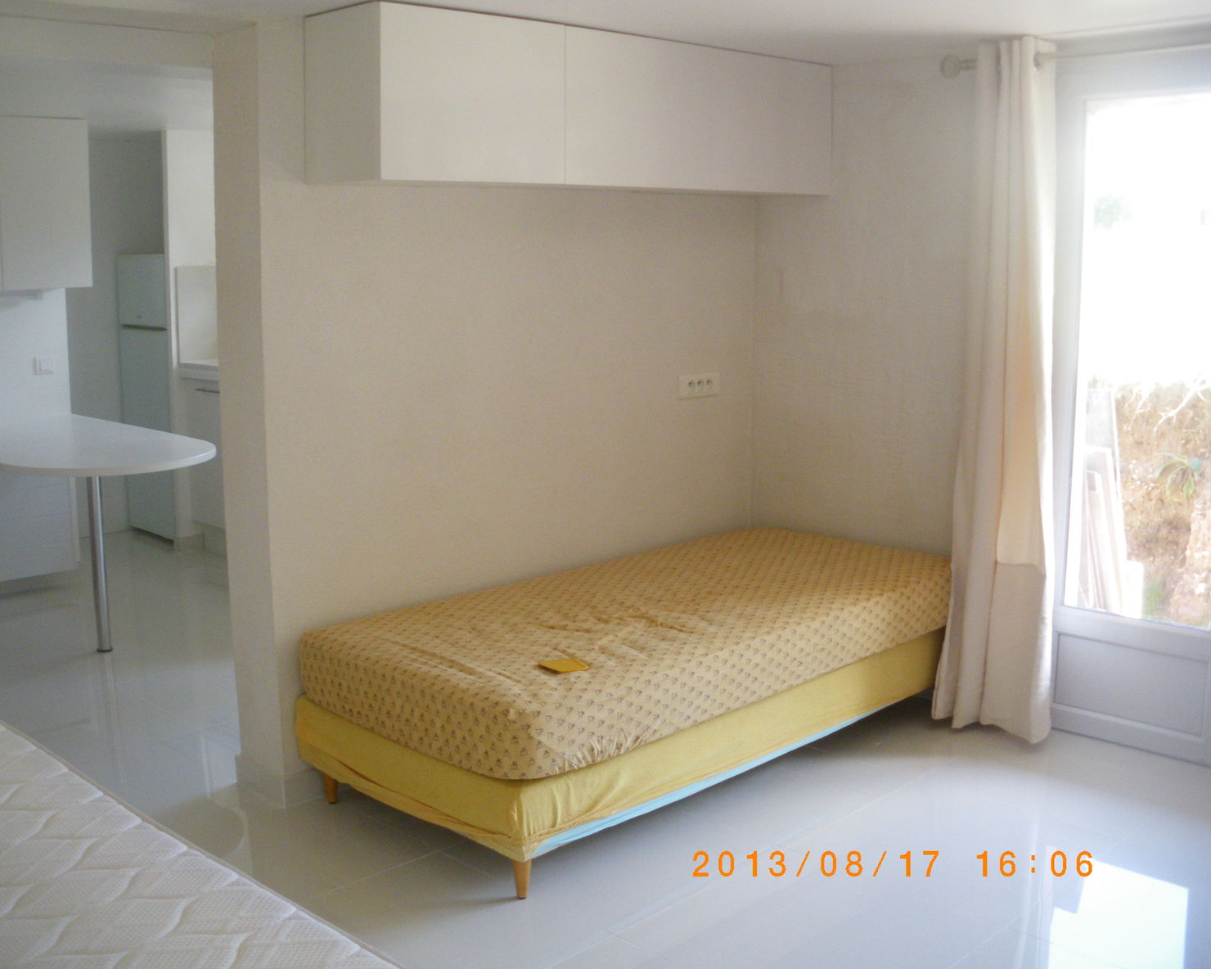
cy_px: 487
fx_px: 1362
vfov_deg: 39.2
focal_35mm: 38
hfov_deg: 47.9
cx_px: 570
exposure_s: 1/50
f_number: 3.5
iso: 320
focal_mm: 6.3
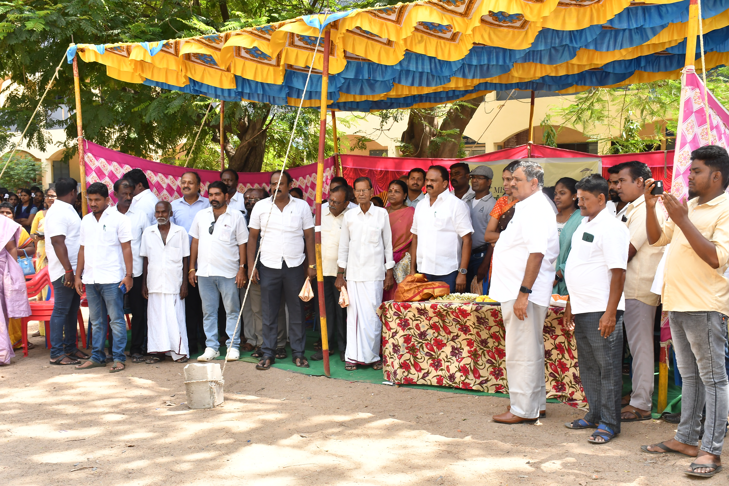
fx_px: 911
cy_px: 243
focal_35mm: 45
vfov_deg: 29.9
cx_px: 364
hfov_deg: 43.6
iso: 500
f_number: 9
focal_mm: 30
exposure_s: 1/125
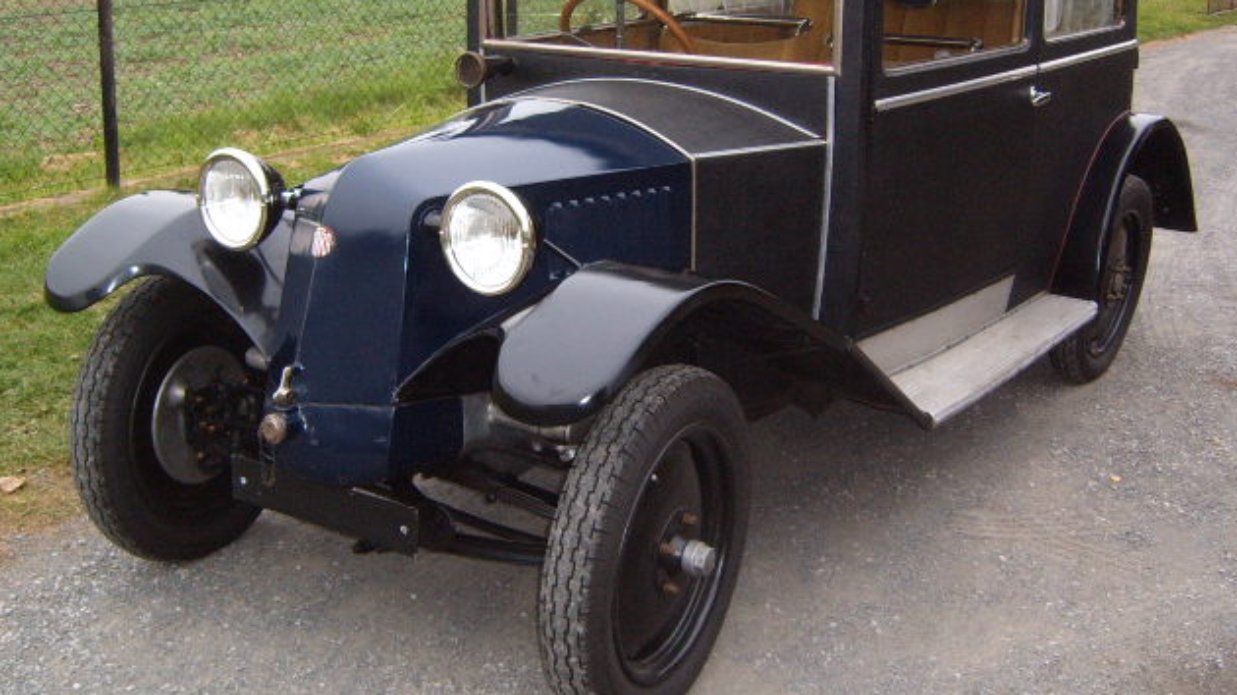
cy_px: 289
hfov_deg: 39.9
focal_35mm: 52
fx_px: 1705
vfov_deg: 23.0
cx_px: 622
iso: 141
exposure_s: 1/60
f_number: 3.2
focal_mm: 7.8
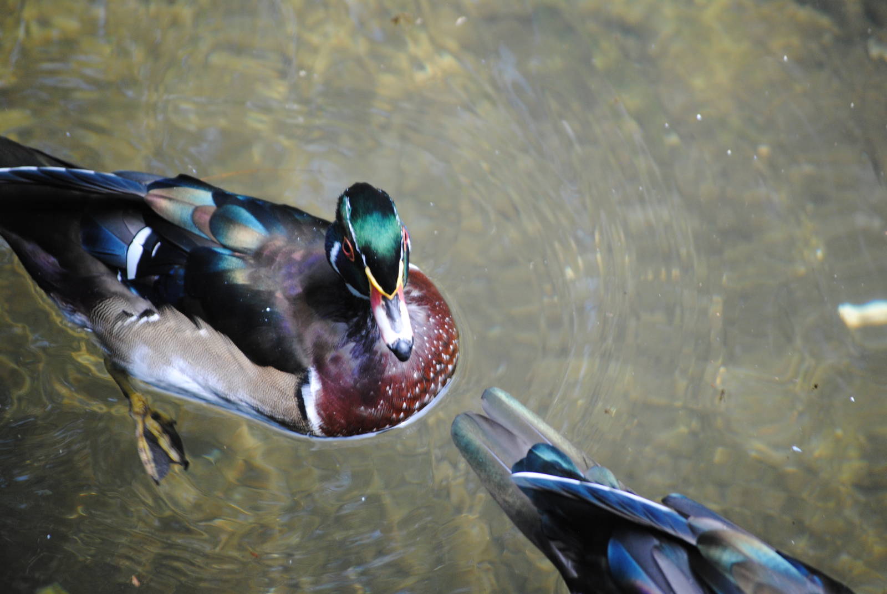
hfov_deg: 10.1
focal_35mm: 202
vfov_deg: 6.8
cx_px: 444
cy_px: 297
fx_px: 4995
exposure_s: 1/160
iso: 400
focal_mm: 135
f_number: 5
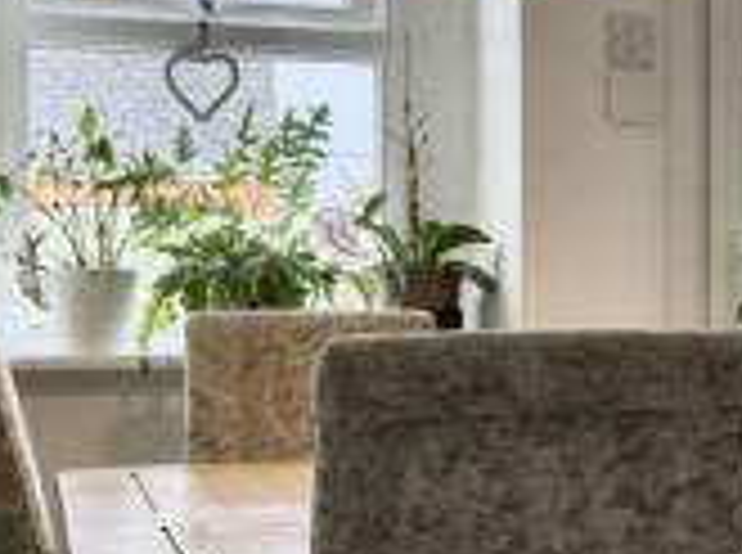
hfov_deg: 20.8
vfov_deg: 17.3
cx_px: 996
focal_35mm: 85
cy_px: 268
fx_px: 1818
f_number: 1.78
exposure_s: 1/121
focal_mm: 6.76
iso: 64
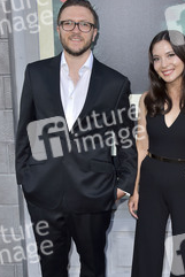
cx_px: 120
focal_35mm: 63
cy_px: 191
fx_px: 485
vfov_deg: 31.6
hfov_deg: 21.5
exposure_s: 1/250
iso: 320
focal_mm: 38
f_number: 7.1
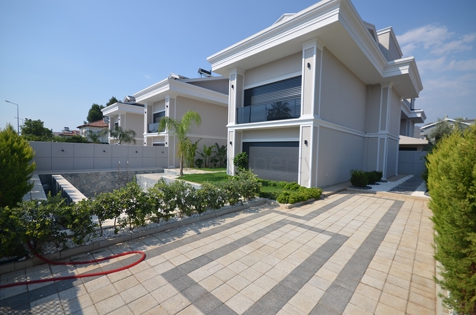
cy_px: 158
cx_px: 238
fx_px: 198
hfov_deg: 100.5
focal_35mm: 15
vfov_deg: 77.1
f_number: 9
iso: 100
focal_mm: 10
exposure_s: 1/320
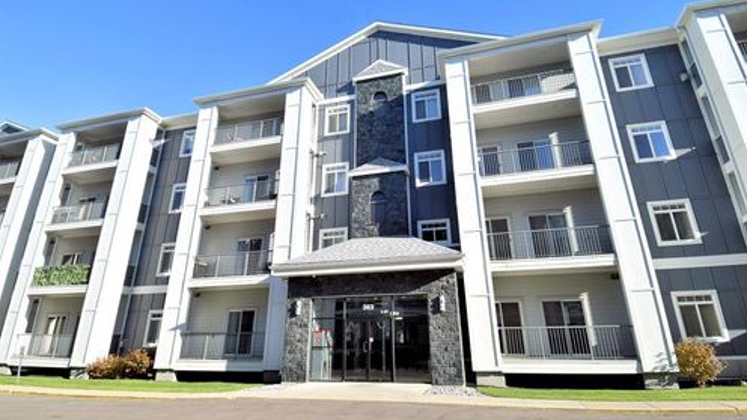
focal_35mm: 19
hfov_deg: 89.6
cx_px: 375
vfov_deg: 58.2
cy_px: 189
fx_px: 376
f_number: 9
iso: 200
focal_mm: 12
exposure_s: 1/320
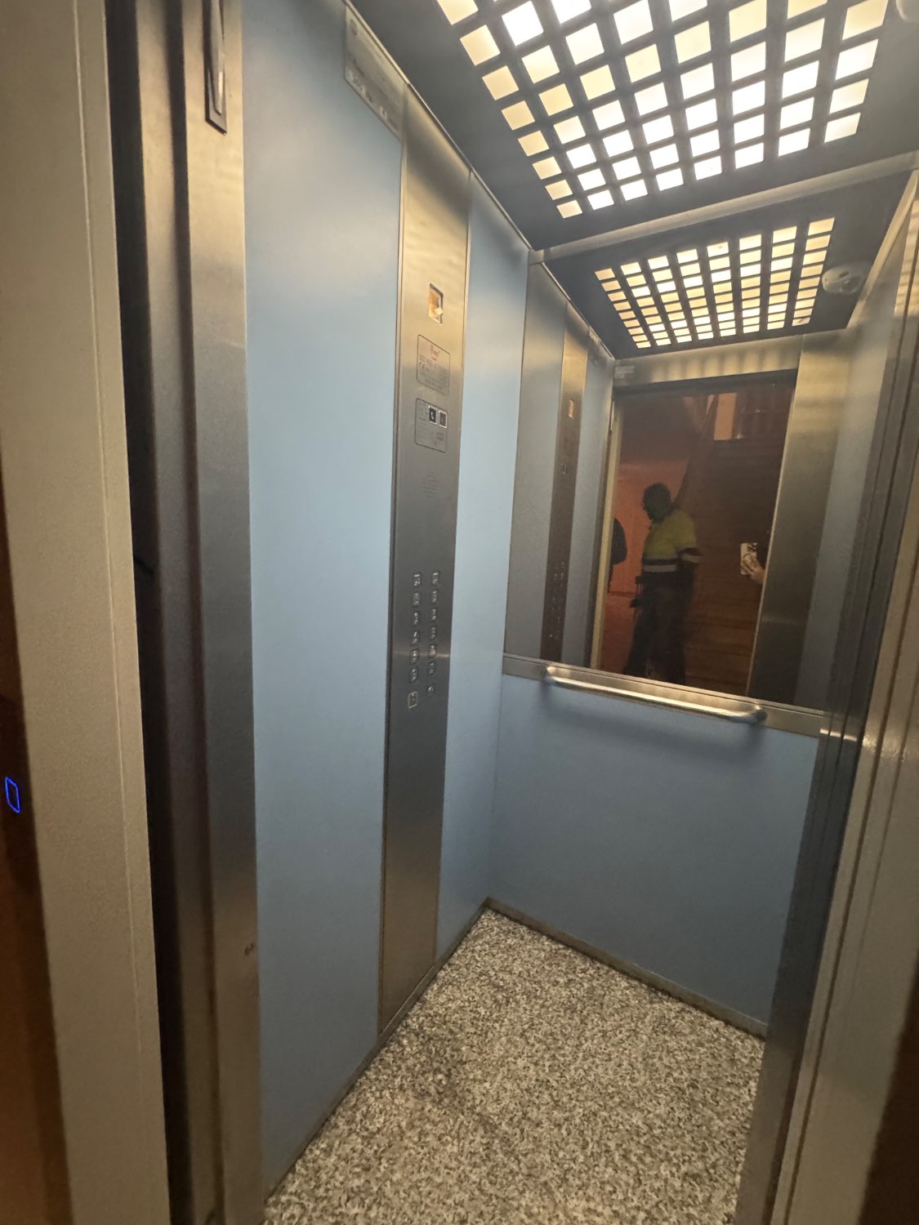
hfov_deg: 85.7
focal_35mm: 14
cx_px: 460
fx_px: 496
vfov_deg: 102.1
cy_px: 612
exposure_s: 1/50
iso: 1000
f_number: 2.2
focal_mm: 2.22
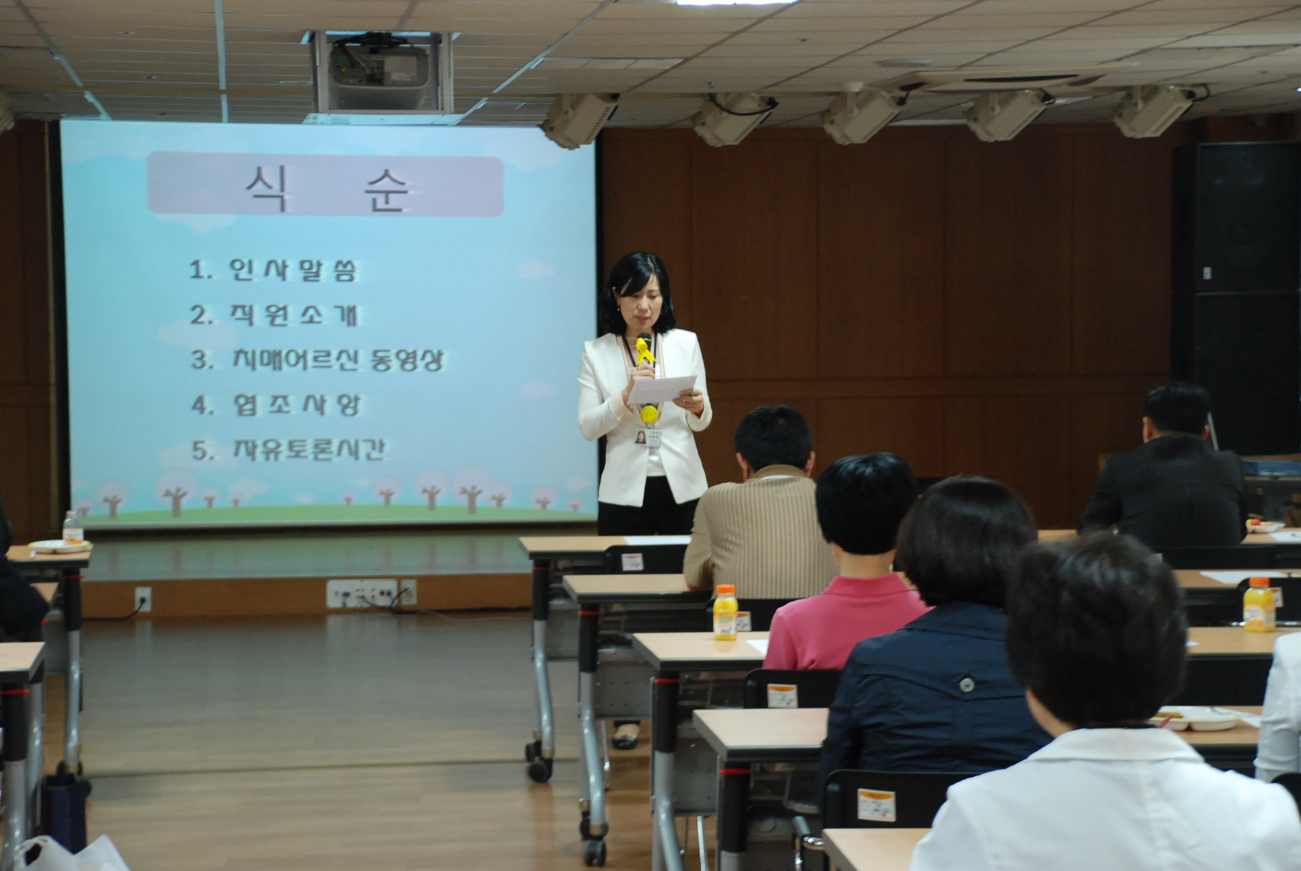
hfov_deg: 21.9
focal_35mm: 93
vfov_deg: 14.7
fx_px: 3365
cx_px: 650
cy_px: 436
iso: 800
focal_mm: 62
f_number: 5.3
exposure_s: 1/40
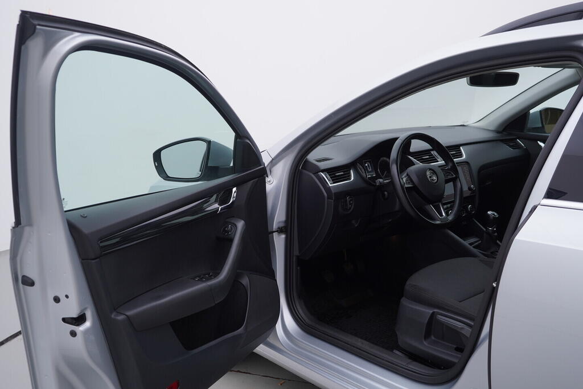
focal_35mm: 36
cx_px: 292
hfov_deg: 53.1
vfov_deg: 36.9
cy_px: 194
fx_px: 583
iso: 125
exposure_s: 1/80
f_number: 4
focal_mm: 24
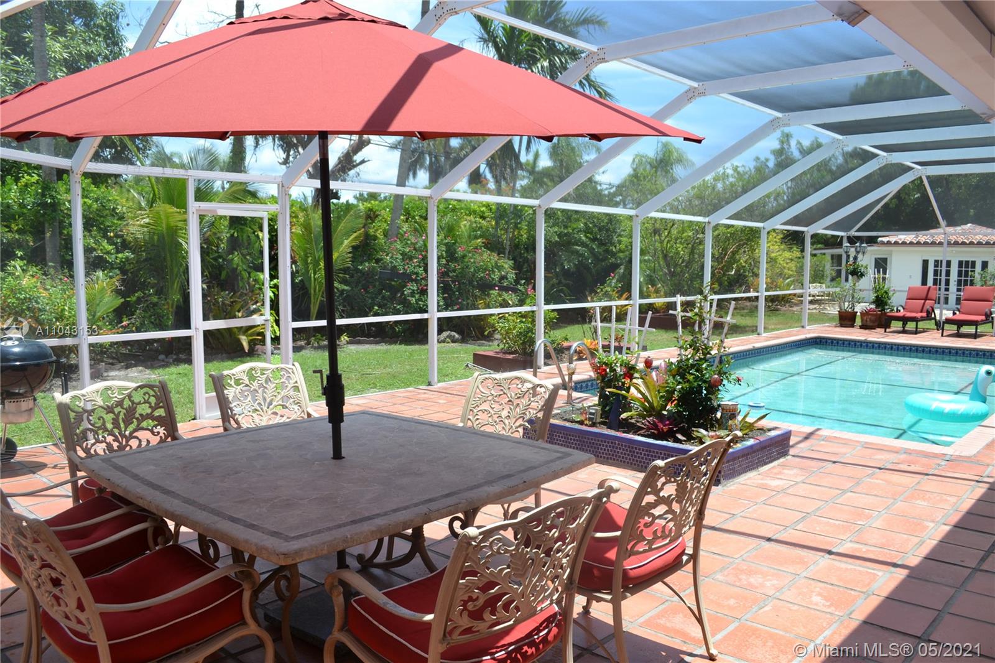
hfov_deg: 67.4
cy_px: 332
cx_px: 498
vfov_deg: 47.9
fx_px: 746
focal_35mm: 27
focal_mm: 18
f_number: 6.3
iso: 100
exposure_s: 1/160
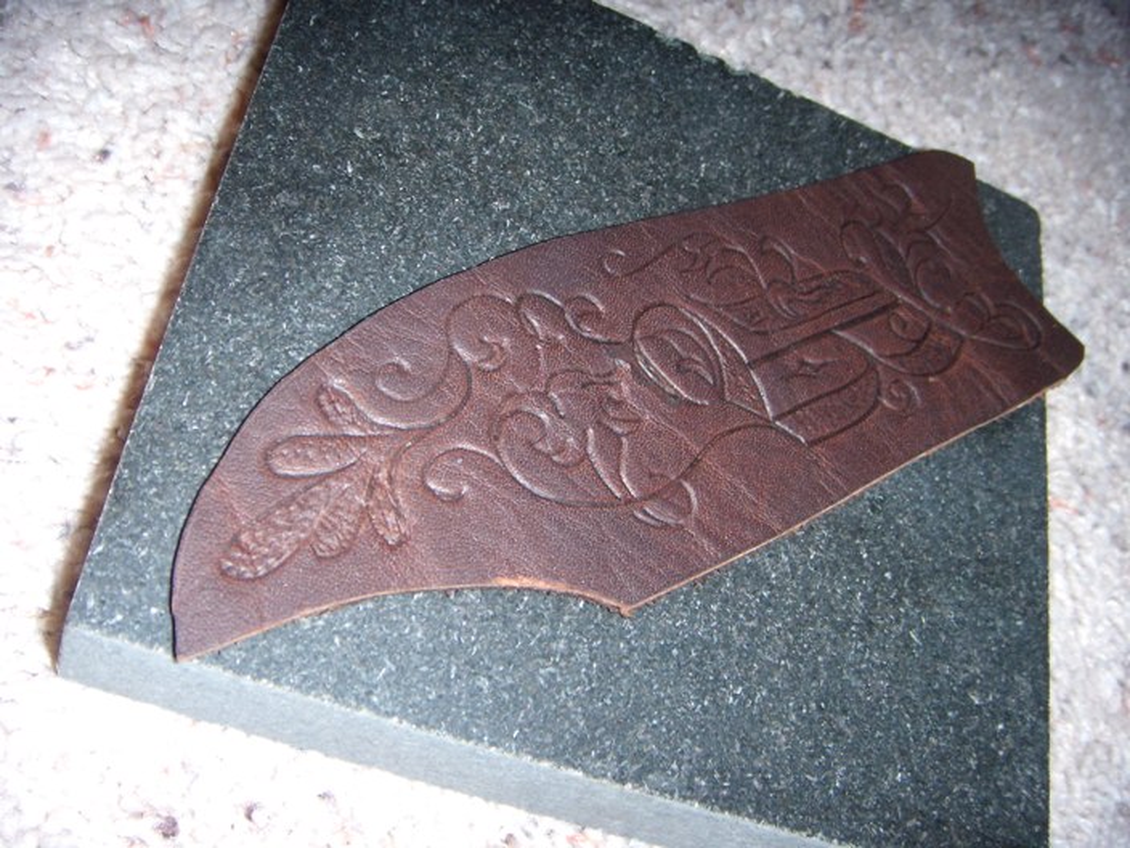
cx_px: 565
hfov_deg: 49.0
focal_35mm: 38
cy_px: 424
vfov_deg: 37.7
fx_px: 1240
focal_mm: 6.4
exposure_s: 1/60.2
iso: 64
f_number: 3.5
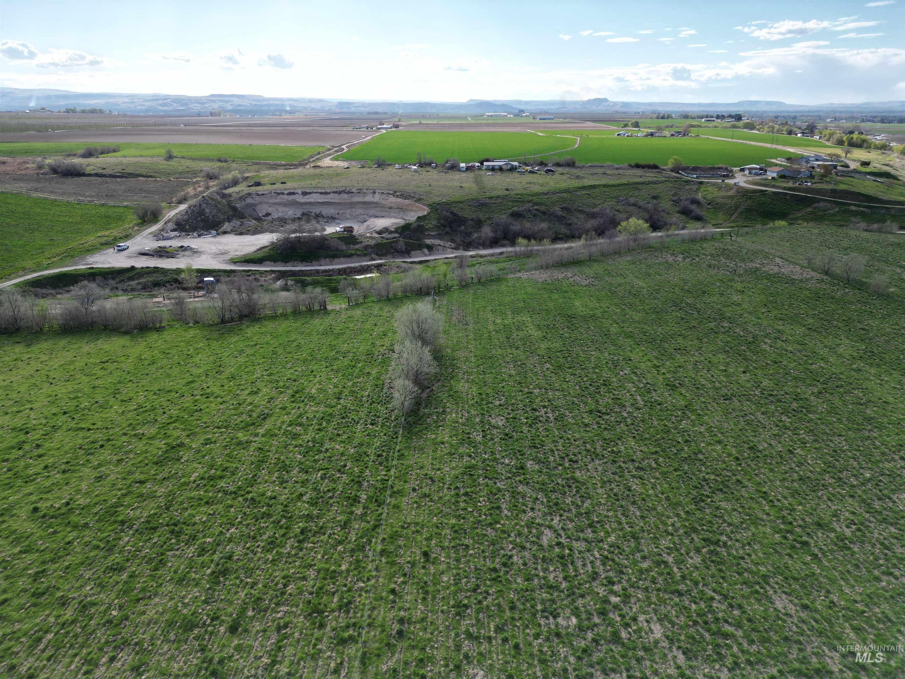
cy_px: 340
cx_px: 452
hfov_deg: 71.6
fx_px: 627
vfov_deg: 56.8
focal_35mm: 24
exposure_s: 1/2500
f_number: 1.7
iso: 100
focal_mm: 6.72
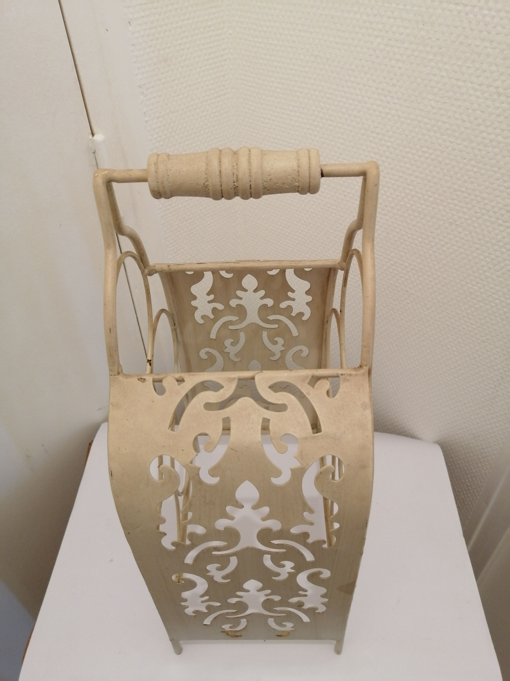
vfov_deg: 67.3
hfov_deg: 53.1
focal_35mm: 26
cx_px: 255
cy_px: 340
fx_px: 511
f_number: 1.8
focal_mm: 3.96
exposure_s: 1/33.3
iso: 250
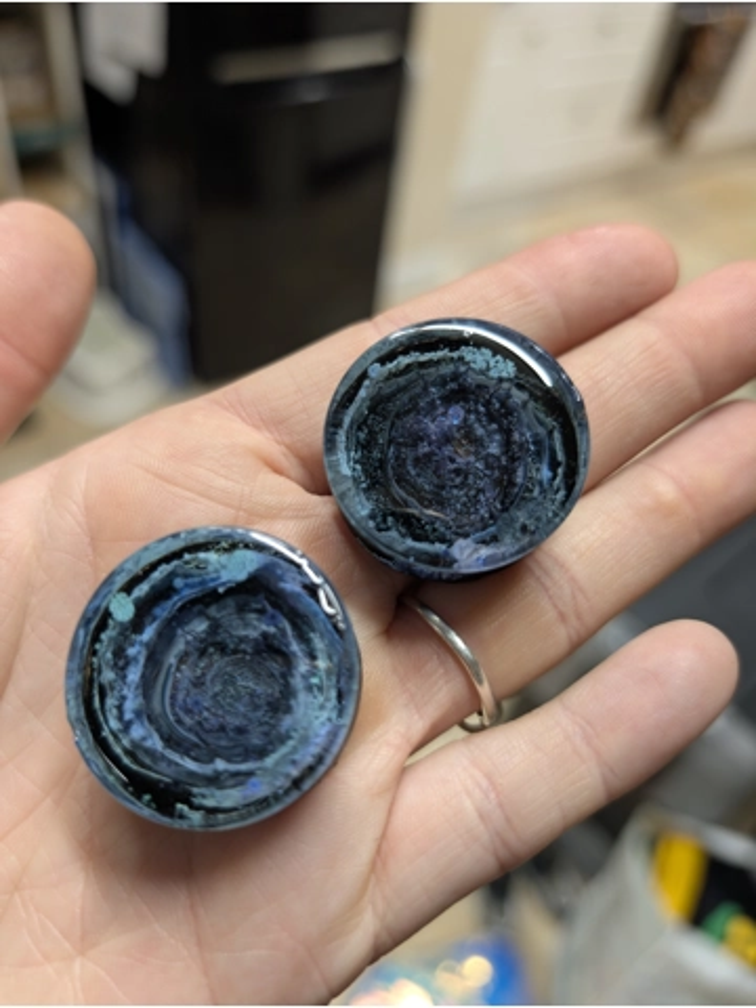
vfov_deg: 71.6
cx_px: 378
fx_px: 699
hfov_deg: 56.8
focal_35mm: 24
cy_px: 504
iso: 66
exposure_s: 1/35.8
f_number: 1.68
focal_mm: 6.9
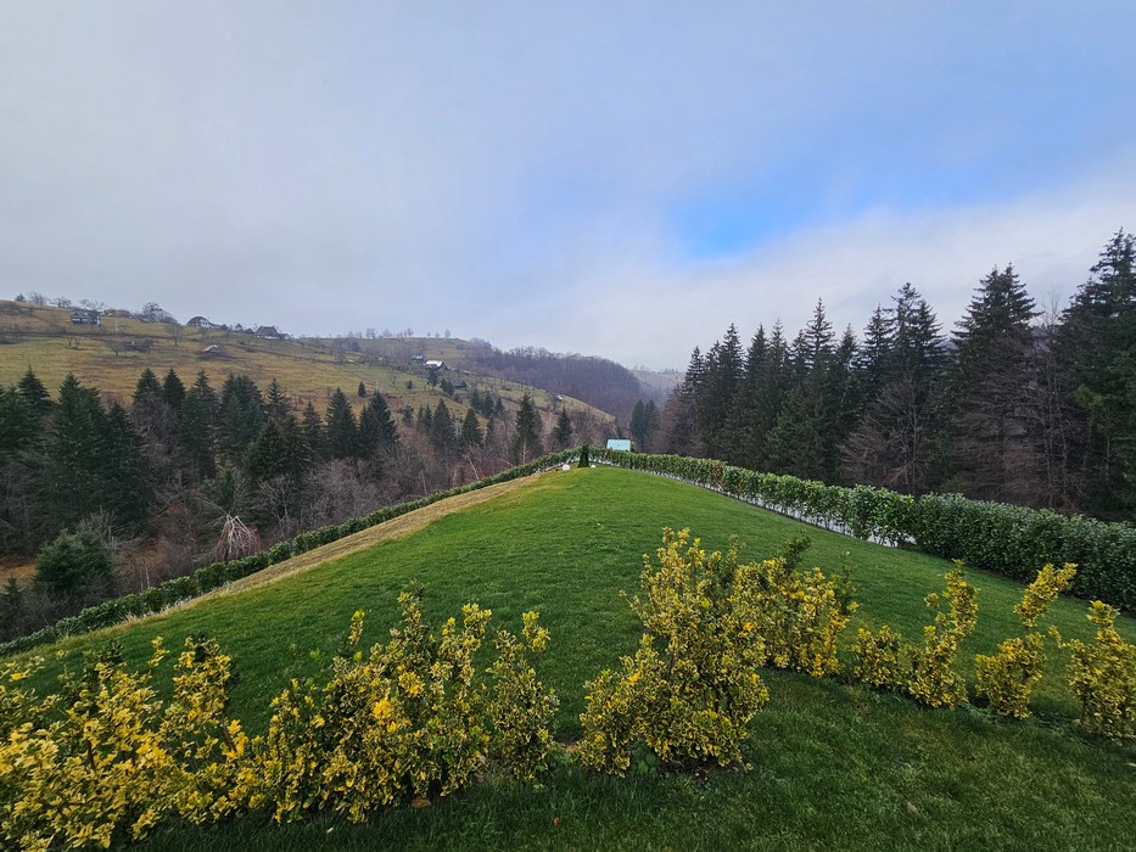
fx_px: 427
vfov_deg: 89.9
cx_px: 568
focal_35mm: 13
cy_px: 426
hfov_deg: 106.2
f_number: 2.2
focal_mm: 2.2
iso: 50
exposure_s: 1/834
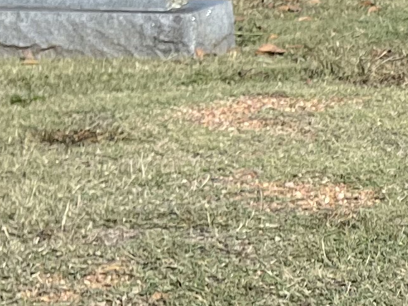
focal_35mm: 162
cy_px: 311
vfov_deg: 9.1
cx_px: 970
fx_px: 1909
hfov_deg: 10.5
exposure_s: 1/3745
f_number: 1.6
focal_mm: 5.1
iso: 50
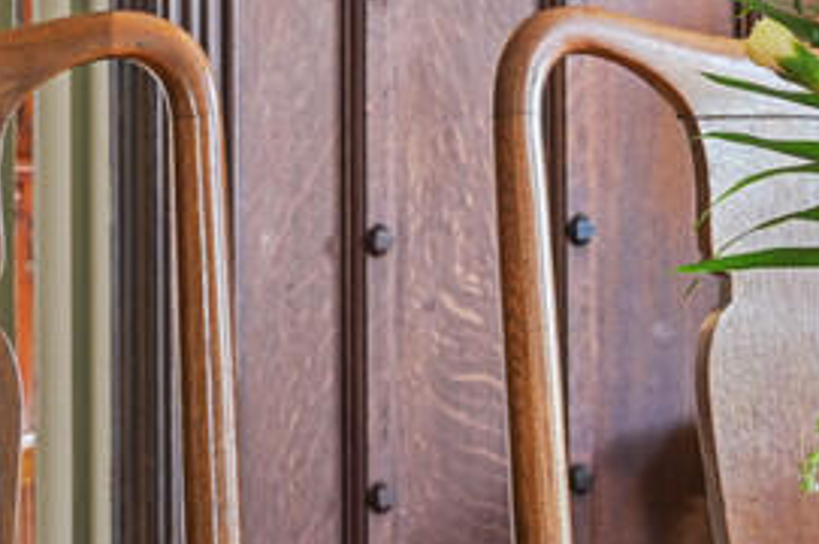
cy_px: 128
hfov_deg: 10.9
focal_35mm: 189
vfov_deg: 7.2
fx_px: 4295
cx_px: 266
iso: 400
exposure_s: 1.3
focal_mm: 50
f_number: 14
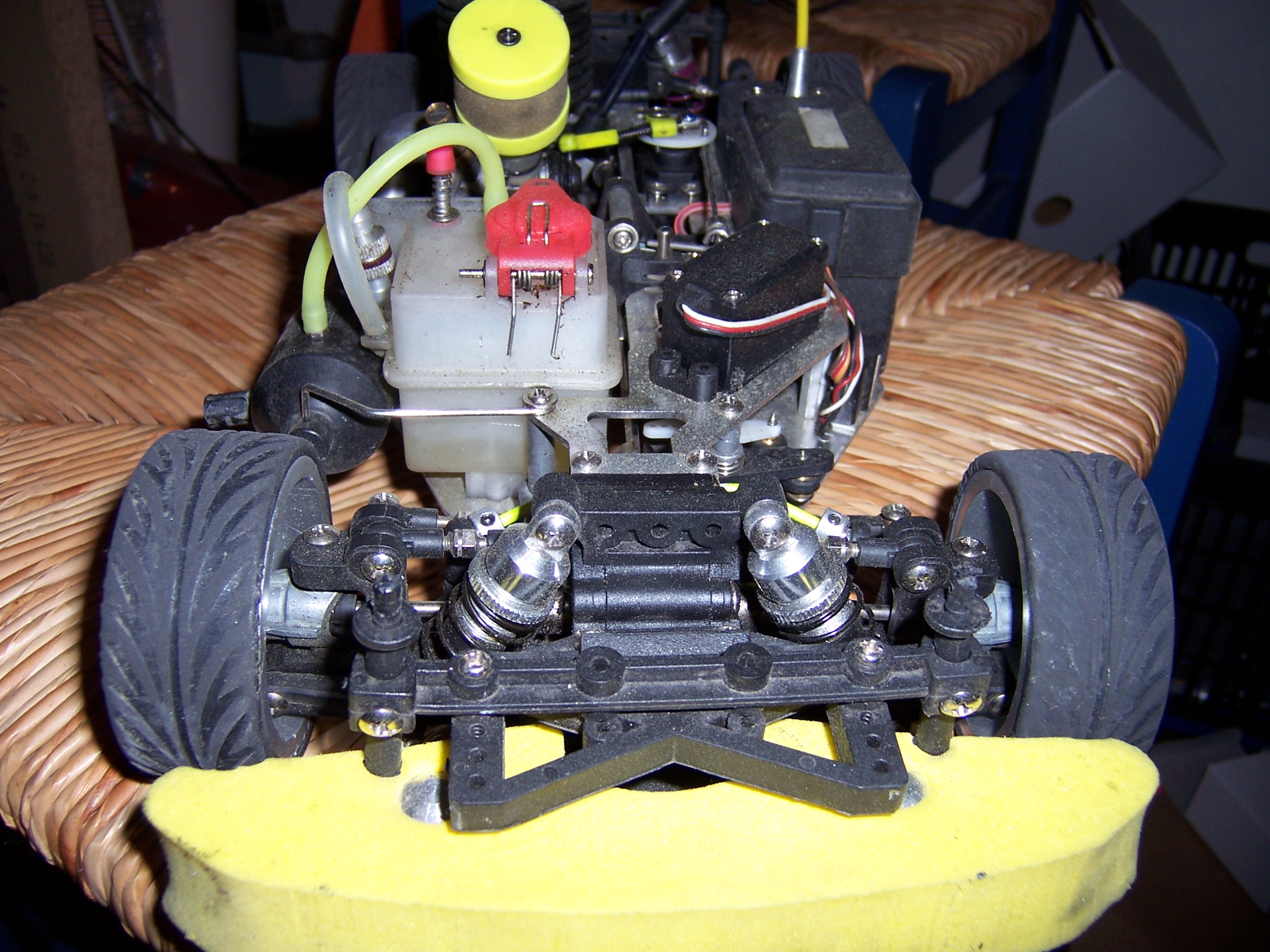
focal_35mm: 33
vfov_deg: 42.9
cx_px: 635
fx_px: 1211
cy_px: 476
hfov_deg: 55.4
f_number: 2.8
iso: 80
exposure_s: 1/60
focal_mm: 5.5
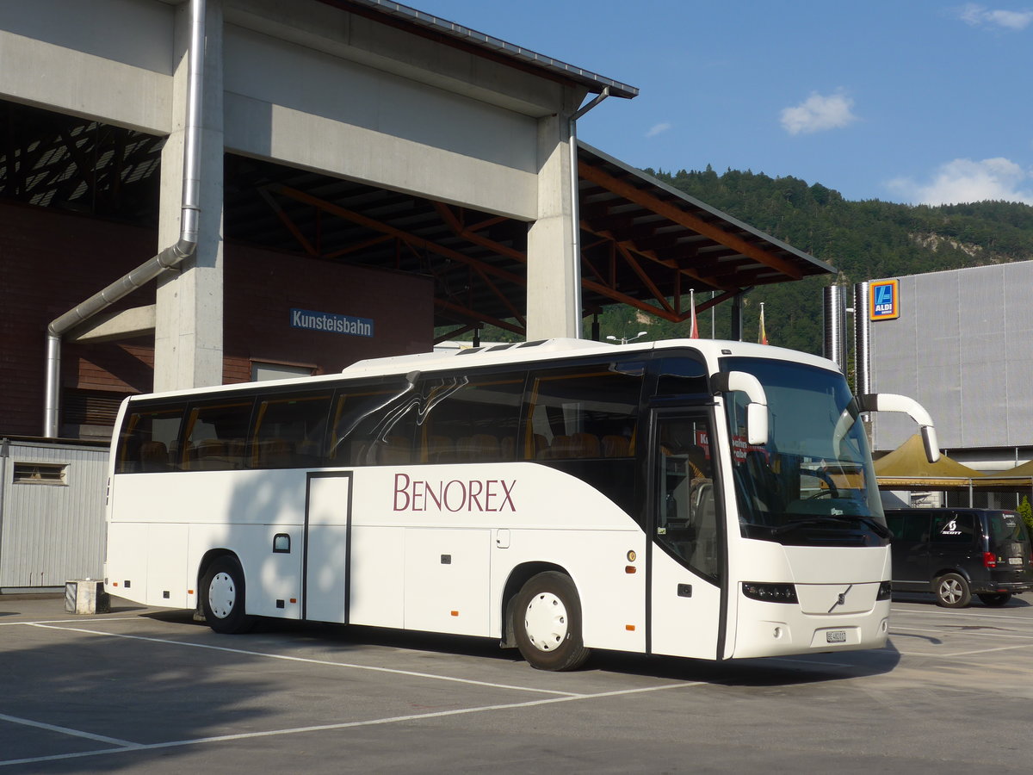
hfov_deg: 38.9
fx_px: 1462
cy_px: 388
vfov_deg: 29.7
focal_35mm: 49
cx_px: 516
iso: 80
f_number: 3.2
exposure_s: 1/1600
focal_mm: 10.1
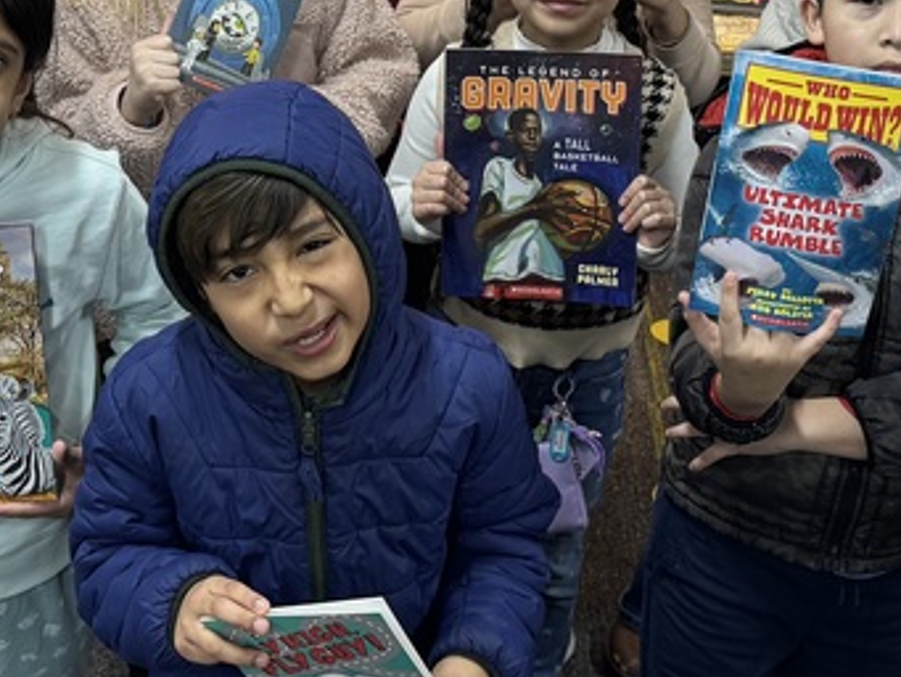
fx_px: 1875
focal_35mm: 72
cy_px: 77
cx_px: 349
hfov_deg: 27.0
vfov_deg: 20.1
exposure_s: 1/100
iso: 200
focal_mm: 6.76
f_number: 1.78
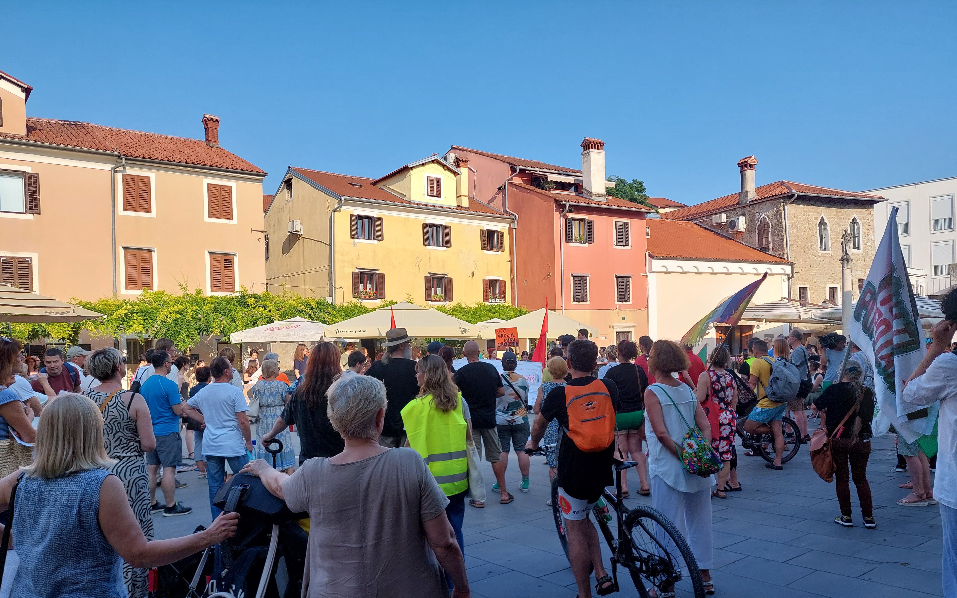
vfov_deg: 45.7
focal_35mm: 27
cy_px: 364
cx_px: 481
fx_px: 704
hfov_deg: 68.4
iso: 40
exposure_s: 1/1145
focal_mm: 5.23
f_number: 1.8
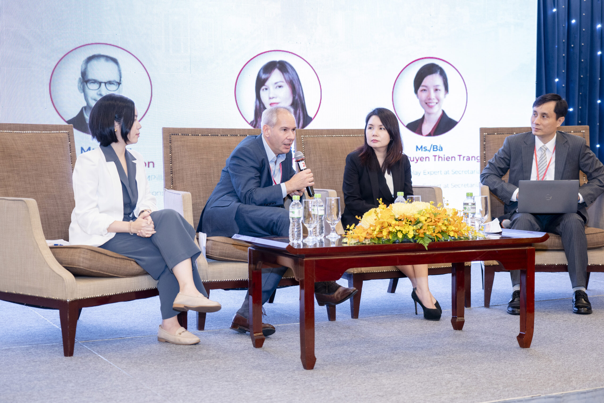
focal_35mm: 57
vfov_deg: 23.8
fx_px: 956
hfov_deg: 35.1
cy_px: 202
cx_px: 302
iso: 1600
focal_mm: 57
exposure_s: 1/100
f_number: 4
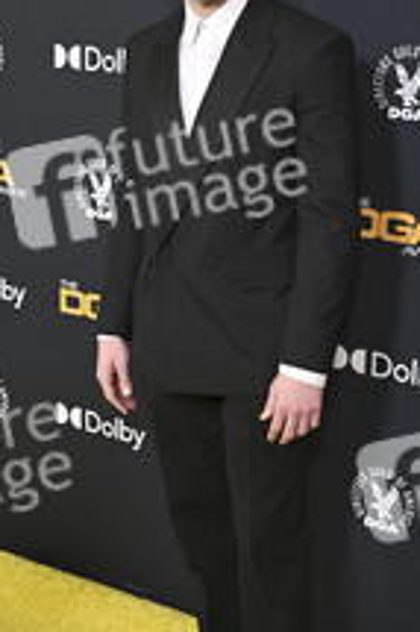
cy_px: 326
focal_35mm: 67
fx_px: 1174
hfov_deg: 20.3
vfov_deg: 30.1
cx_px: 241
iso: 2500
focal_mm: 36
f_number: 5.6
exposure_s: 1/320
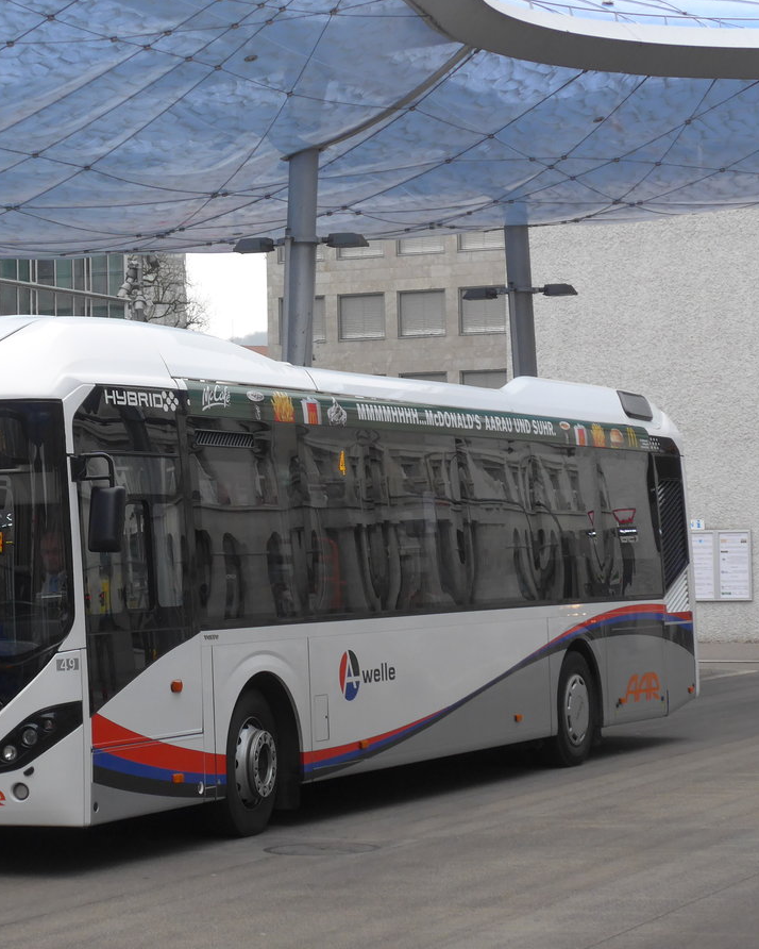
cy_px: 474
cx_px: 151
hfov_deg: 14.6
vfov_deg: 18.3
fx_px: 2947
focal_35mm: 105
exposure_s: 1/80
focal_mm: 16
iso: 200
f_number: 4.4
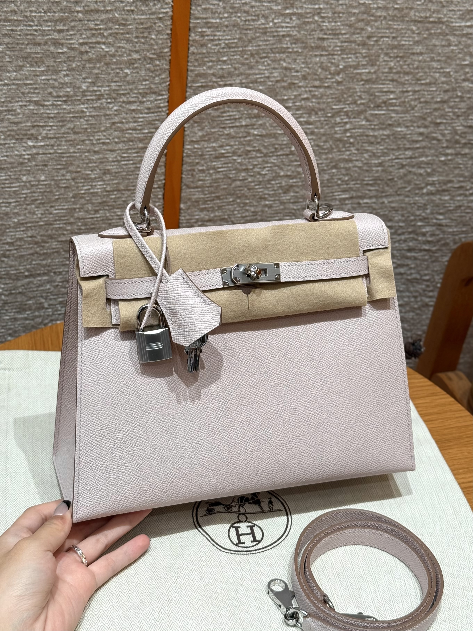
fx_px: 875
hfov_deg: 30.3
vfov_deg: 39.7
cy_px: 316
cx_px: 236
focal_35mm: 48
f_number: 1.78
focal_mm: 6.76
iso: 64
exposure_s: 1/100
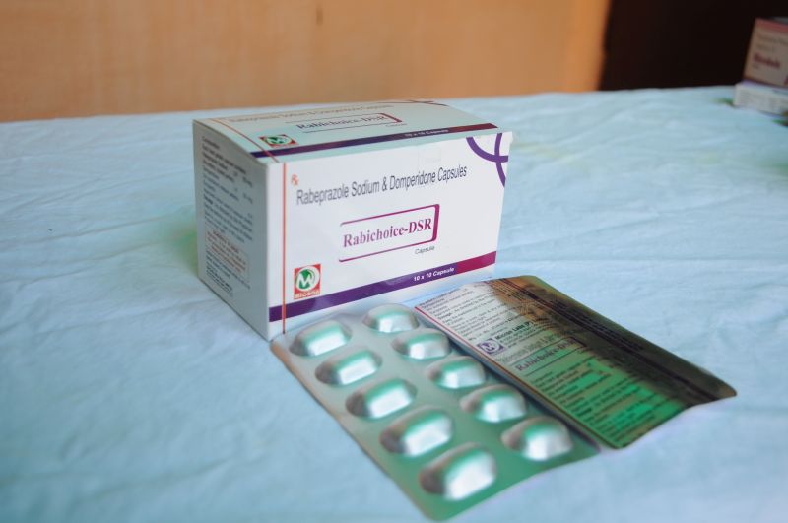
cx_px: 394
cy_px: 262
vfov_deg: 36.8
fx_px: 787
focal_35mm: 36
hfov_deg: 53.2
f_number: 4.5
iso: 400
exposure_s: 1/250
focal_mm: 24
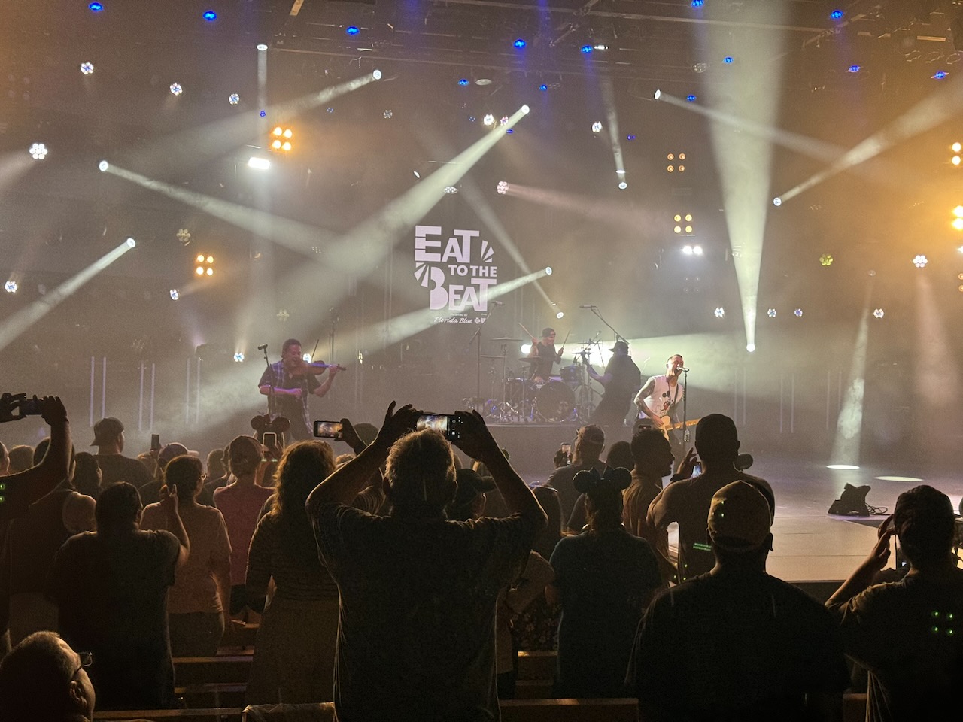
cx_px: 482
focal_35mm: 48
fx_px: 1335
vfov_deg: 30.3
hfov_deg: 39.7
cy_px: 361
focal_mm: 6.76
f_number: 1.78
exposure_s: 1/49
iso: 50
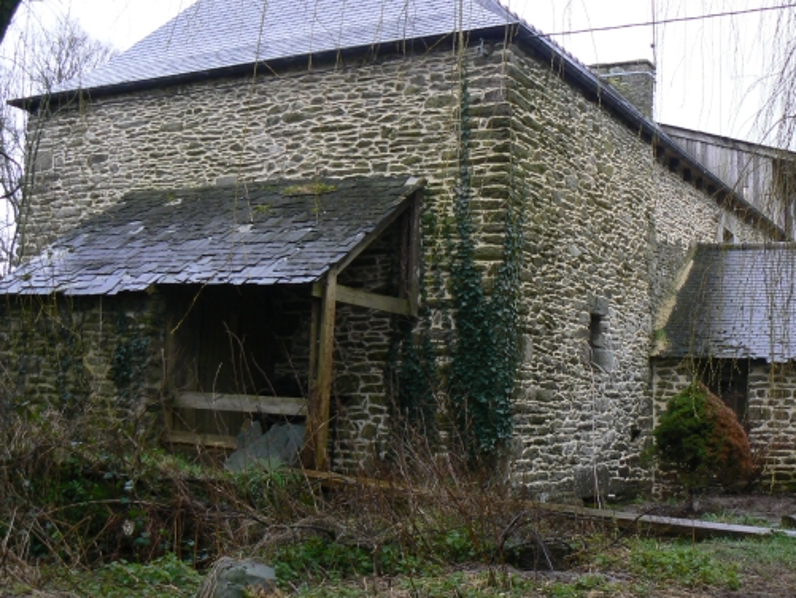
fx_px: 1127
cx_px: 513
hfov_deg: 38.6
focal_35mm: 49
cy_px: 205
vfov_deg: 29.5
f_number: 2.8
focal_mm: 6
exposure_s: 1/60
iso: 80
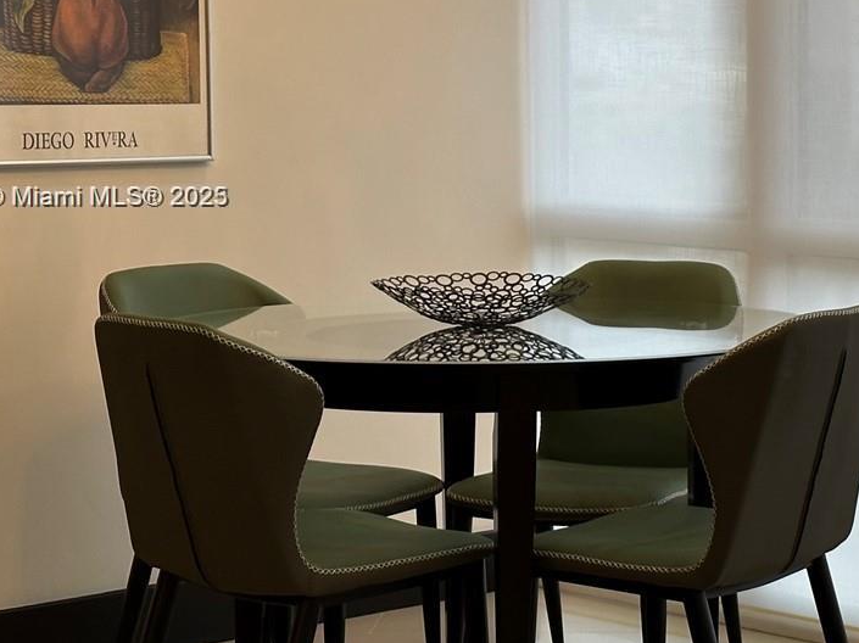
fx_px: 2703
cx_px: 813
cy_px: 199
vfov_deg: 13.5
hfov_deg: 17.7
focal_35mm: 109
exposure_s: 1/120
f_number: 1.78
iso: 64
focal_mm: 6.86
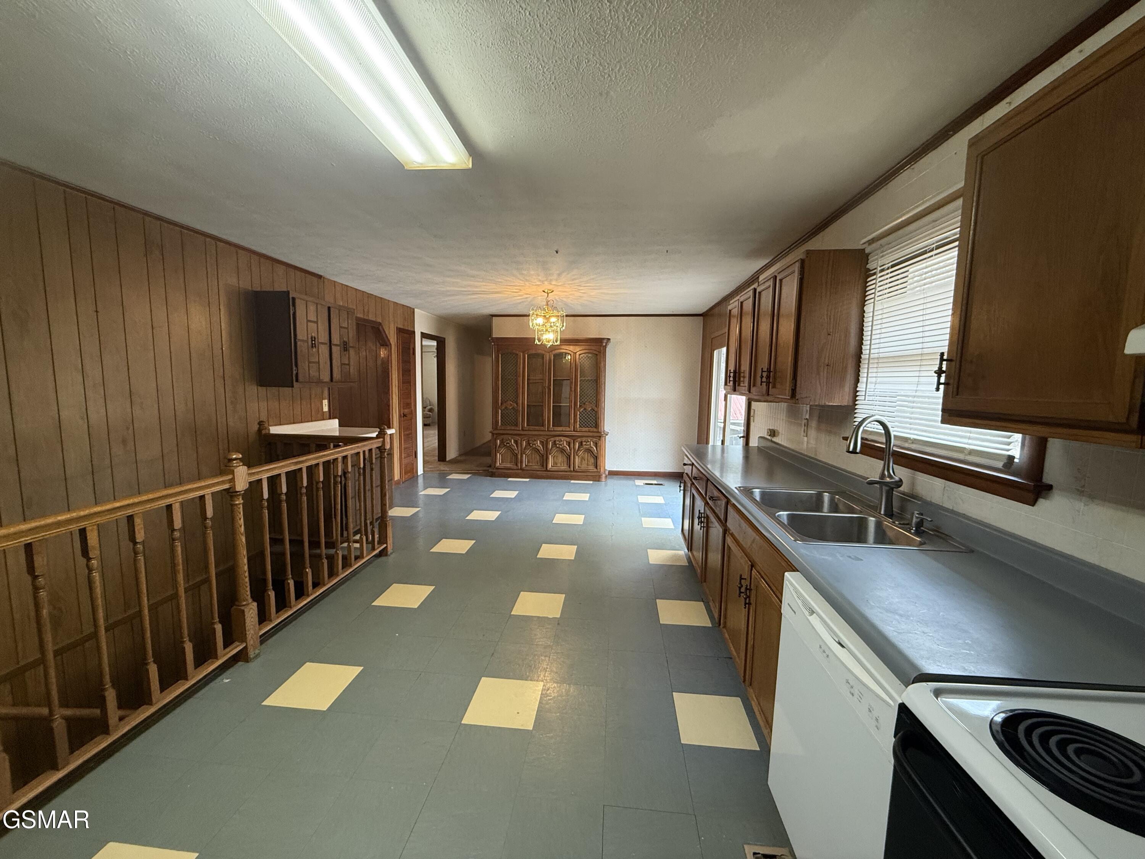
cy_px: 430
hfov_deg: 102.1
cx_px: 572
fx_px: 463
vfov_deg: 85.7
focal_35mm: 14
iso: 250
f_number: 2.2
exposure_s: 1/60
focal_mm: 2.22
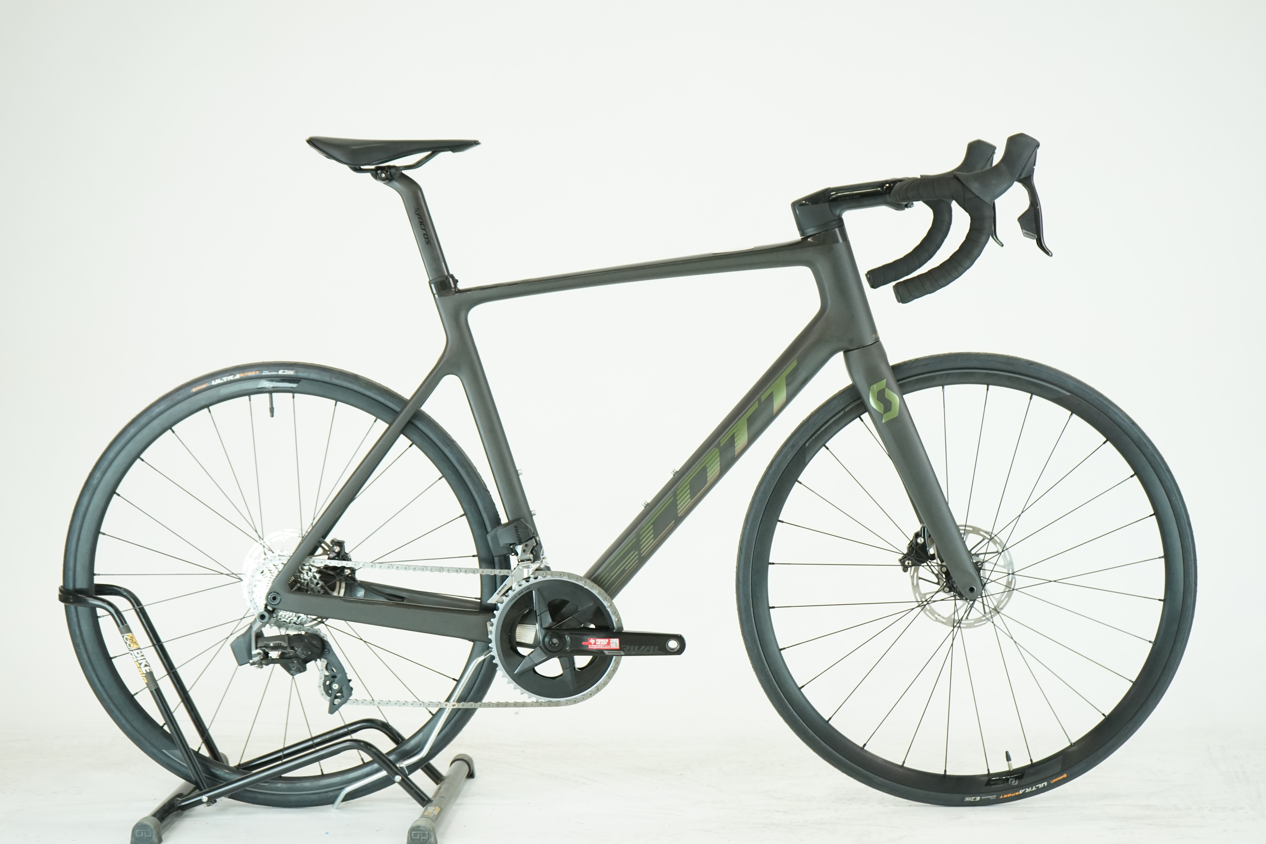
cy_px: 422
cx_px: 633
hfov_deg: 33.9
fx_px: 2075
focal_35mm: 59
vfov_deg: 23.0
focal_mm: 59
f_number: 5.6
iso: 1600
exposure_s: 1/200
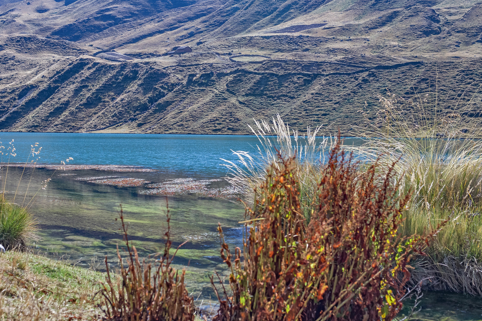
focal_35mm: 54
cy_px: 158
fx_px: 716
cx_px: 239
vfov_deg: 25.3
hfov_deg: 37.2
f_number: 6.3
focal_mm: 35
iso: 450
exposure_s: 1/200
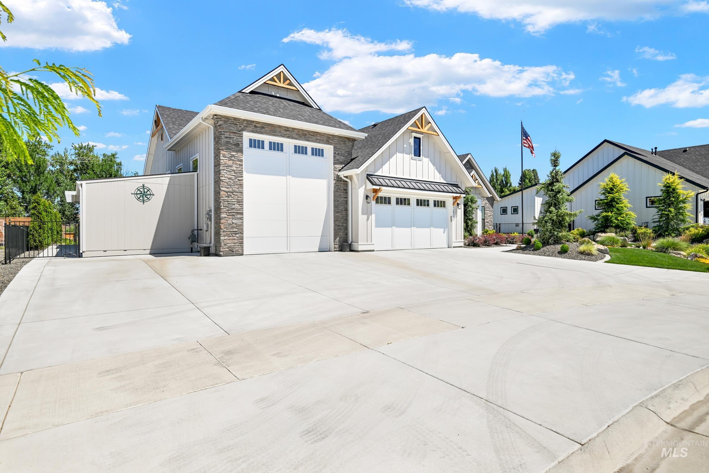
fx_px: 374
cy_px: 236
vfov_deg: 64.5
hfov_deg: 86.9
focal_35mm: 19
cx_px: 354
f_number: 8
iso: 200
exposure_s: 1/250
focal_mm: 19
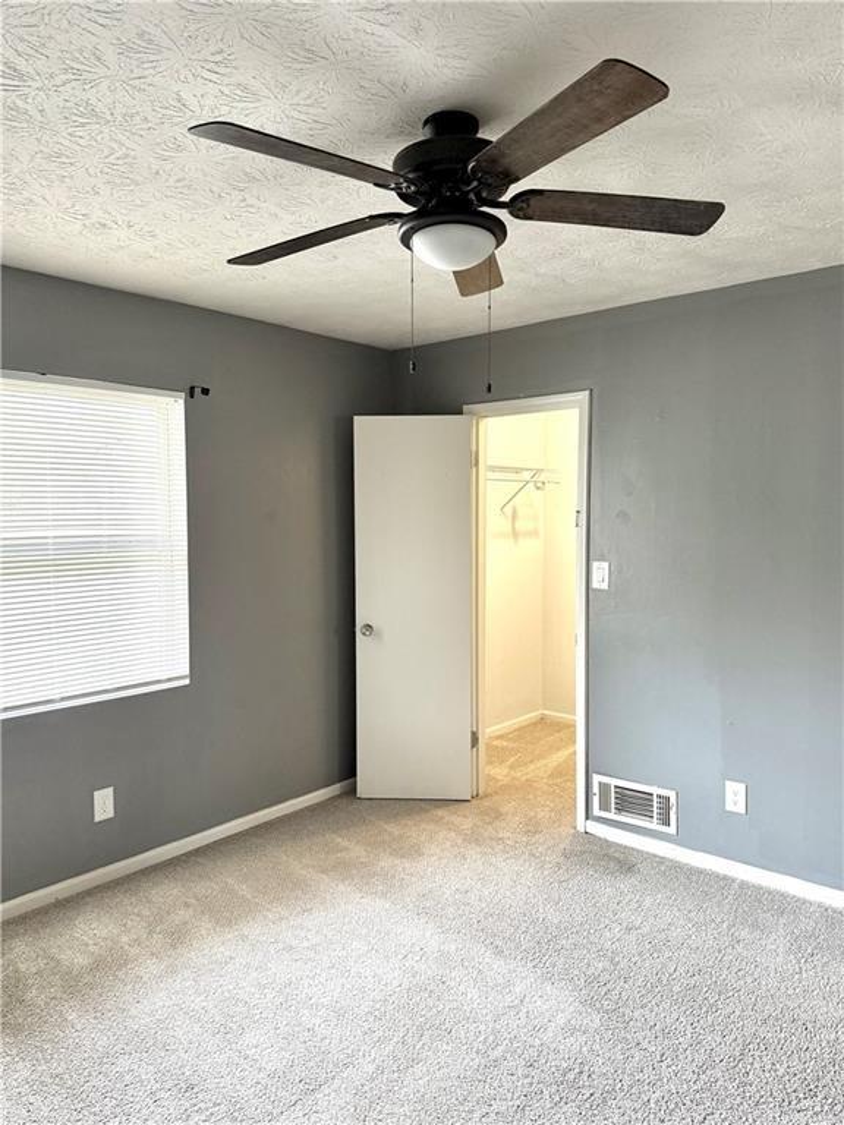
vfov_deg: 71.6
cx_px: 422
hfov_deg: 56.8
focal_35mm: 24
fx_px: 780
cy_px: 562
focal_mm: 6.76
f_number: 1.78
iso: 200
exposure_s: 1/60
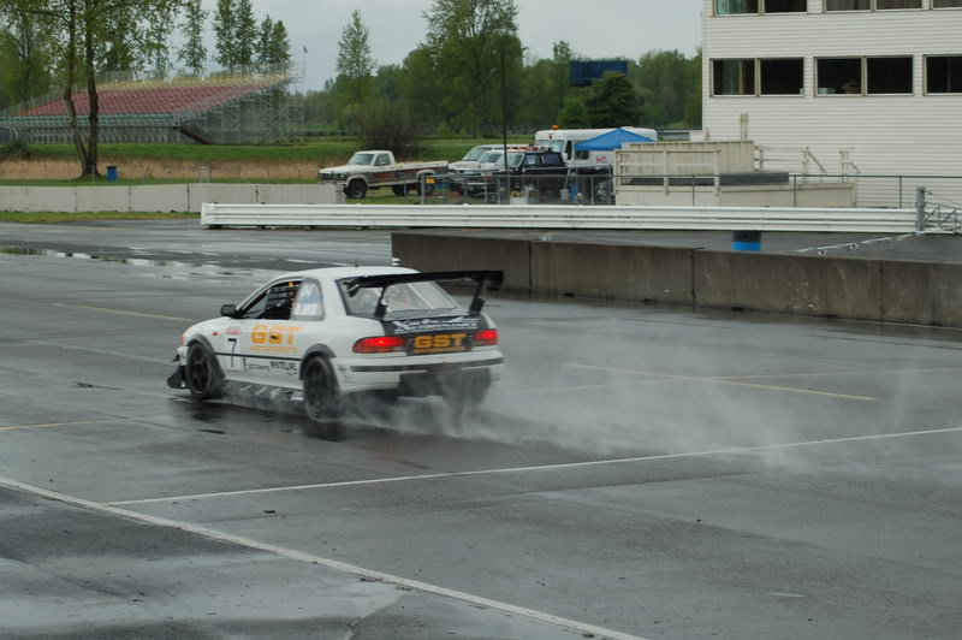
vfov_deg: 13.0
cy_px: 320
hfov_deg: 19.5
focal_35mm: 105
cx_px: 481
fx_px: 2803
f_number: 5.6
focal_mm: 70
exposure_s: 1/500
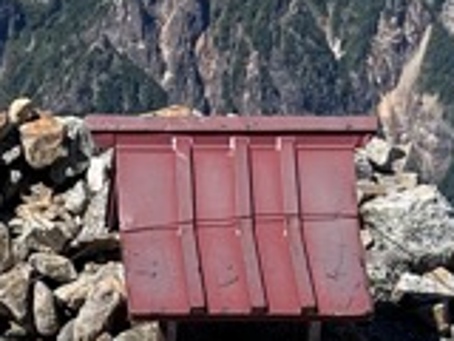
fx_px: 2177
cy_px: 651
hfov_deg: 11.8
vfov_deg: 8.5
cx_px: -6
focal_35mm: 166
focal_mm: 5.7
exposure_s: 1/6993
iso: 50
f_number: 1.5
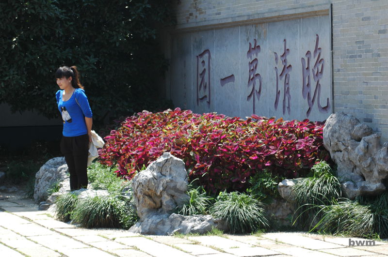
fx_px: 1614
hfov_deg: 13.7
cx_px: 194
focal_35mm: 150
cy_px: 128
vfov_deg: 9.1
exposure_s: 1/160
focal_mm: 100
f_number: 9
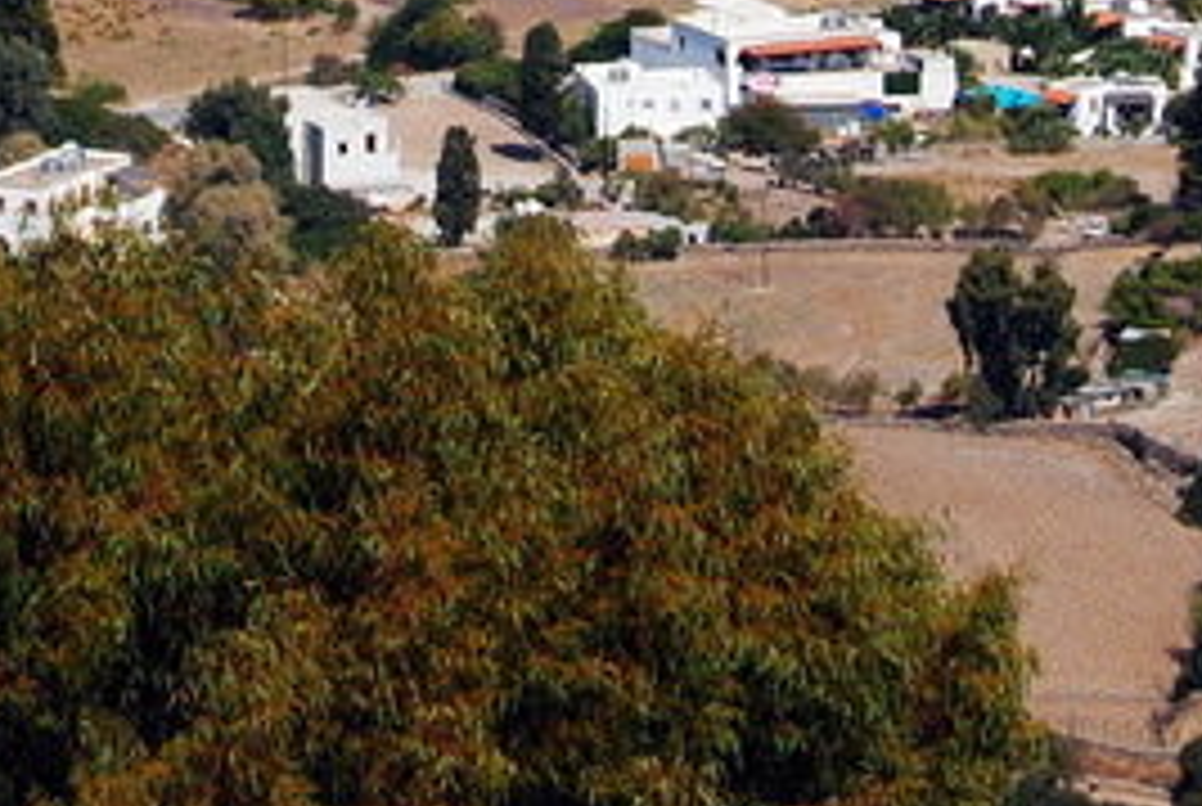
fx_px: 9431
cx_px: -29
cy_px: -937
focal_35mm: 282
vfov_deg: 4.8
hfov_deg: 7.3
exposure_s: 1/250
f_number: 10
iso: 100
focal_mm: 42
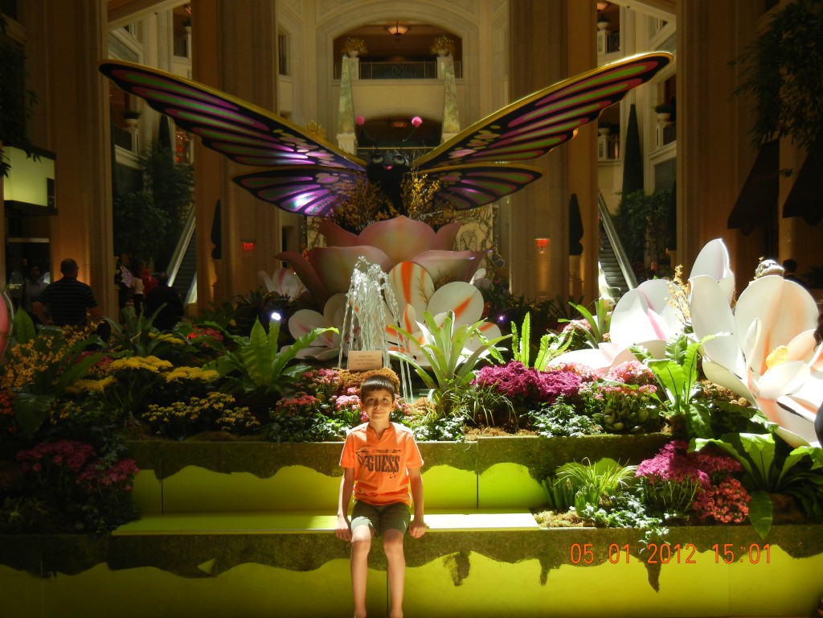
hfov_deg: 47.9
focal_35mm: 39
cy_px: 309
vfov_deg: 36.8
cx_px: 412
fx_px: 927
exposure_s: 1/114
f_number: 3.7
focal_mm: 7.1
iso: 160
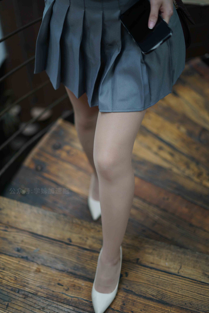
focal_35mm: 50
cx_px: 104
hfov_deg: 27.0
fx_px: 435
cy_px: 156
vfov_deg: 39.6
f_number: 1.8
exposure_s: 1/160
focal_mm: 50
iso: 200
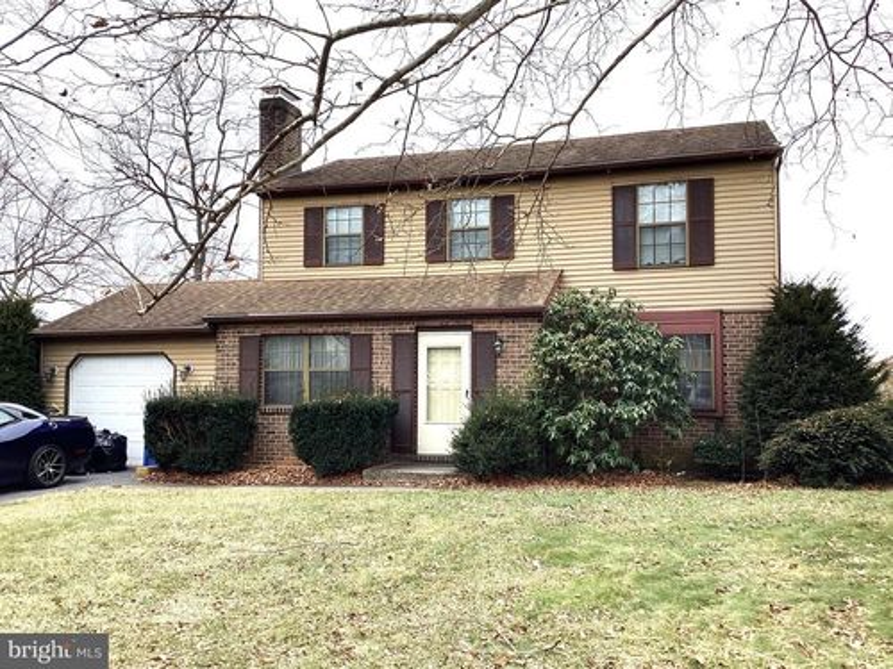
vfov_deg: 45.4
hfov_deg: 58.4
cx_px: 446
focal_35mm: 31
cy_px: 334
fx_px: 800
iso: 25
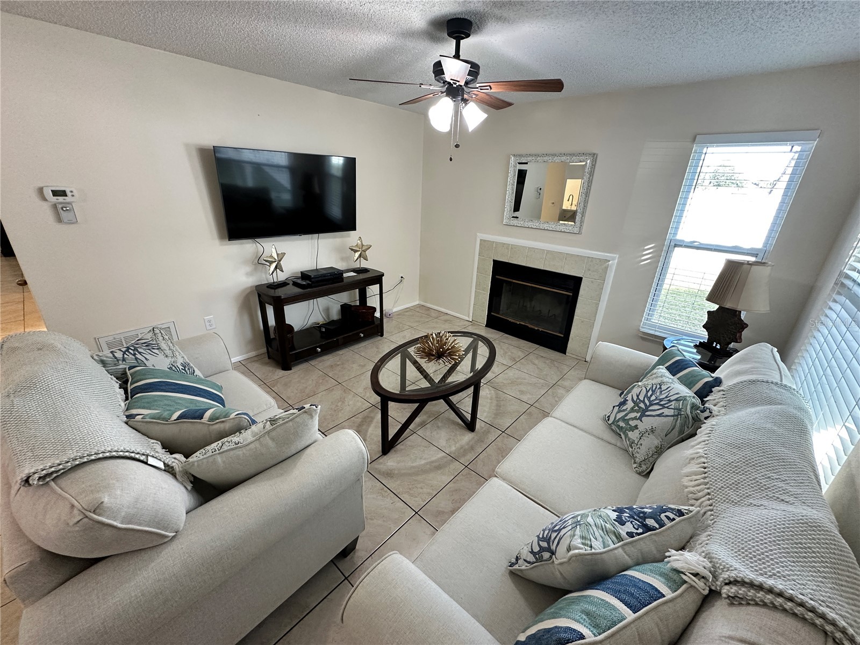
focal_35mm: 14
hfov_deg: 102.1
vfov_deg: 85.7
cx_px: 430
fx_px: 348
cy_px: 322
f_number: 2.2
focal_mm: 2.22
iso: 320
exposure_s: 1/120
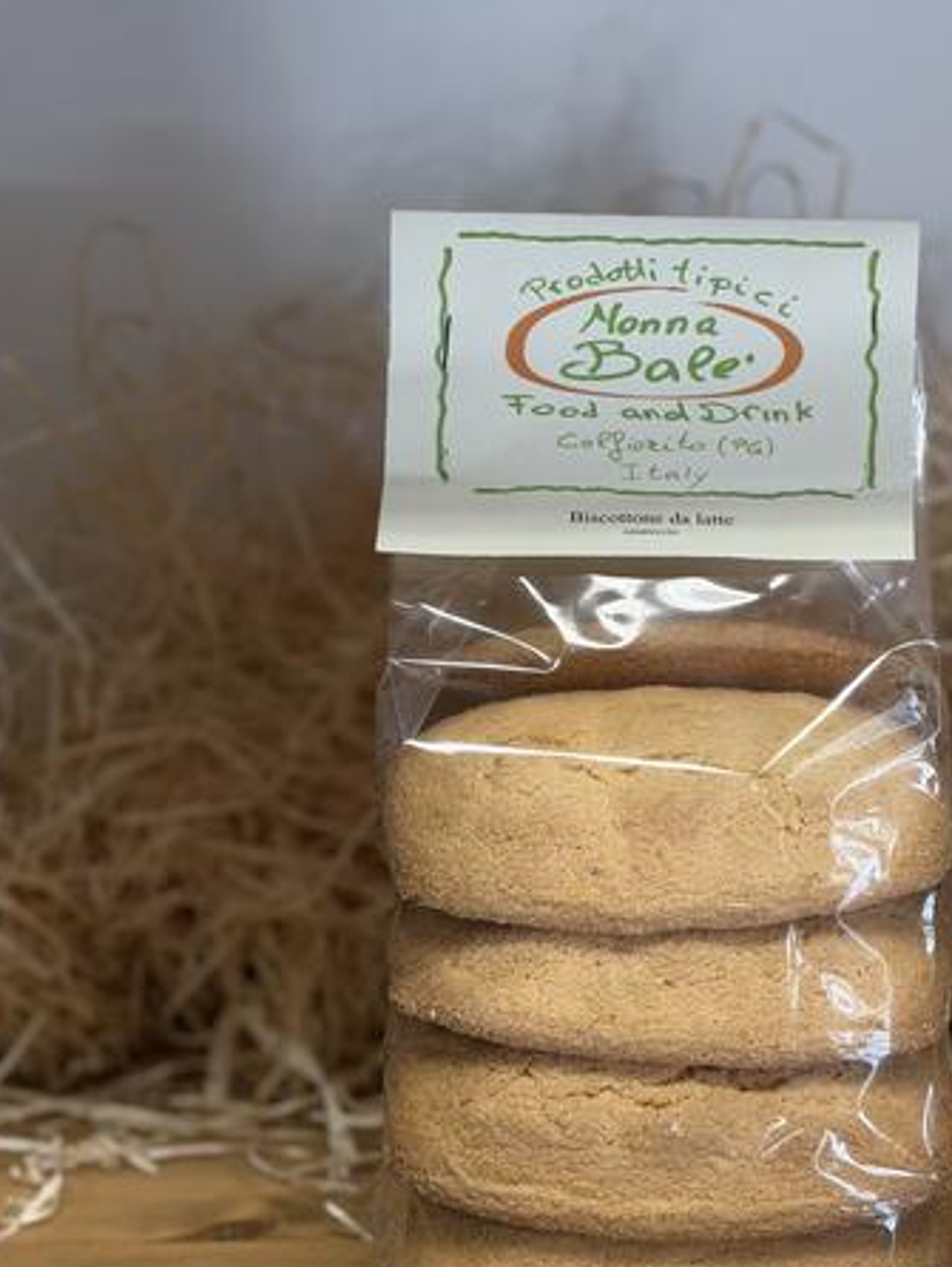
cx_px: 656
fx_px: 2564
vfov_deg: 27.7
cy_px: 729
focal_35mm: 70
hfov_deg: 20.9
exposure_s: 1/100
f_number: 1.78
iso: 64
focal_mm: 6.76
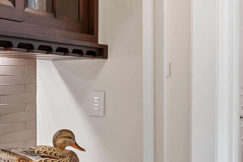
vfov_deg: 23.7
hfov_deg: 33.2
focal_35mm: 57
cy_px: 105
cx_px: 24
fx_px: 385
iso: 100
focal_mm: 10
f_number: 8
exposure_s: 2
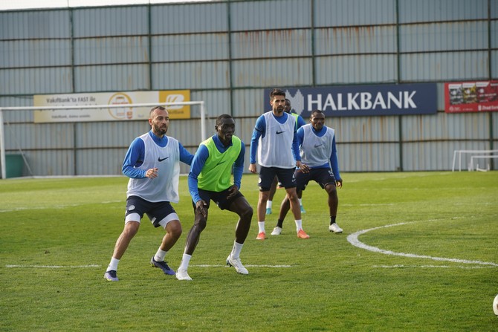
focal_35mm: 145
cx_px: 249
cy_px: 166
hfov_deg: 14.2
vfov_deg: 9.5
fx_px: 2006
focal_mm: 145
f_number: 5.6
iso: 500
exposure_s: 1/500
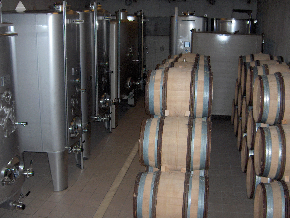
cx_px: 145
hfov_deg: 47.8
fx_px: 327
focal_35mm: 39
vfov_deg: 36.9
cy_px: 109
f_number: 2.8
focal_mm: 8
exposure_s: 1/60
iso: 130
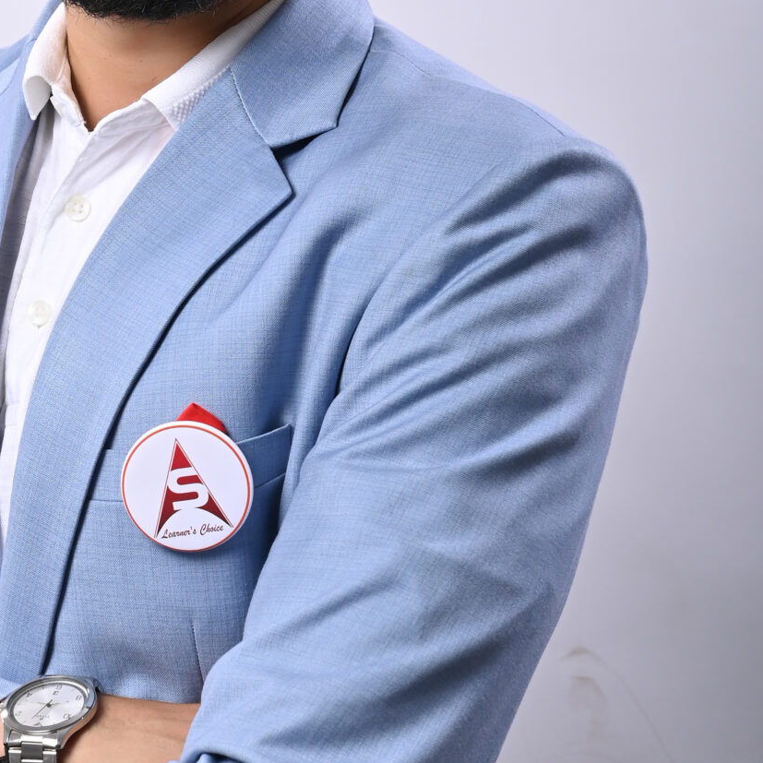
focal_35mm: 184
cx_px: 50
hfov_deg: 9.5
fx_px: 4588
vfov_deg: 9.5
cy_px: 296
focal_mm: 70
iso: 125
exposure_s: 1/200
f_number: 10
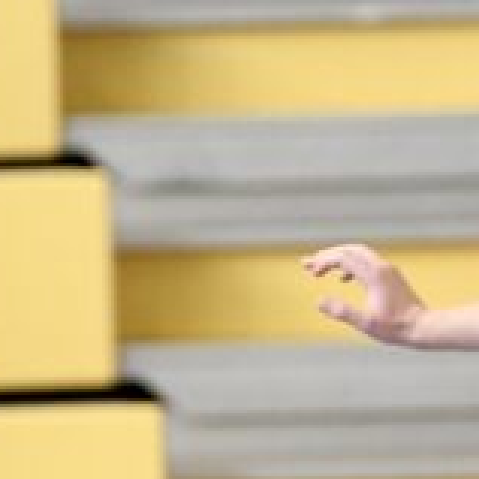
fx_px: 13730
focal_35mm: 877
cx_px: 488
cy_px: 761
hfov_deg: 2.0
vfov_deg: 2.0
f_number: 2.8
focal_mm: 160
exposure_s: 1/1250
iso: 5000
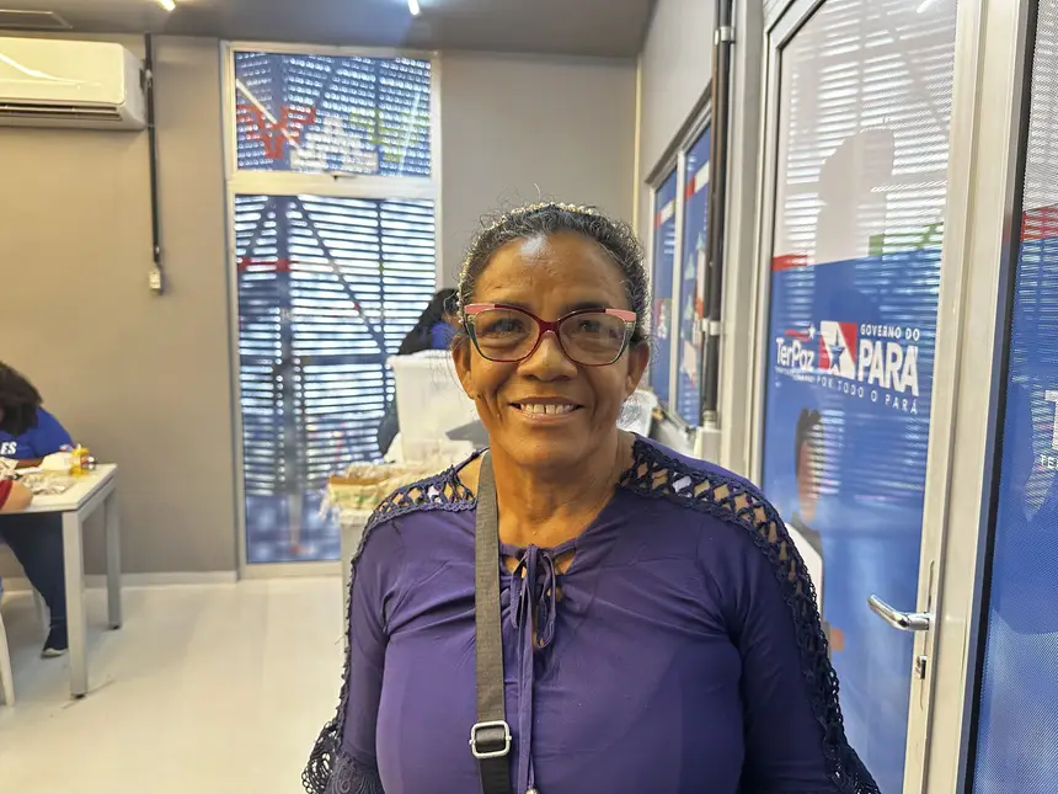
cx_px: 529
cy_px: 397
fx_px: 734
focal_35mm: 24
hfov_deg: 71.6
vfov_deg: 56.8
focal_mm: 6.86
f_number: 1.78
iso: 320
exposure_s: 1/60
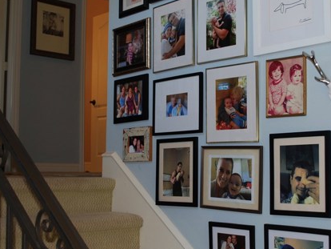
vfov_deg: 25.3
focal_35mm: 58
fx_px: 555
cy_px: 125
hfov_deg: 33.1
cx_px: 193
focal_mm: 26
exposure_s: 1/60
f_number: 4.2
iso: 200
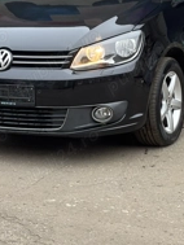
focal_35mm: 110
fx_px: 779
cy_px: 83
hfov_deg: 13.5
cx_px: 102
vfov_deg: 17.8
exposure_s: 1/50
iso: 40
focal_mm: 5.96
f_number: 1.6
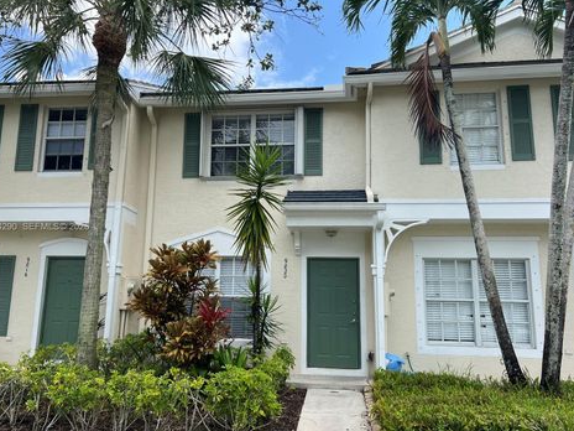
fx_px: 464
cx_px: 278
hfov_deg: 63.4
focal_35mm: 28
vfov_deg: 49.7
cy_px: 227
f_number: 1.5
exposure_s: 1/2083
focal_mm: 5.7
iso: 50
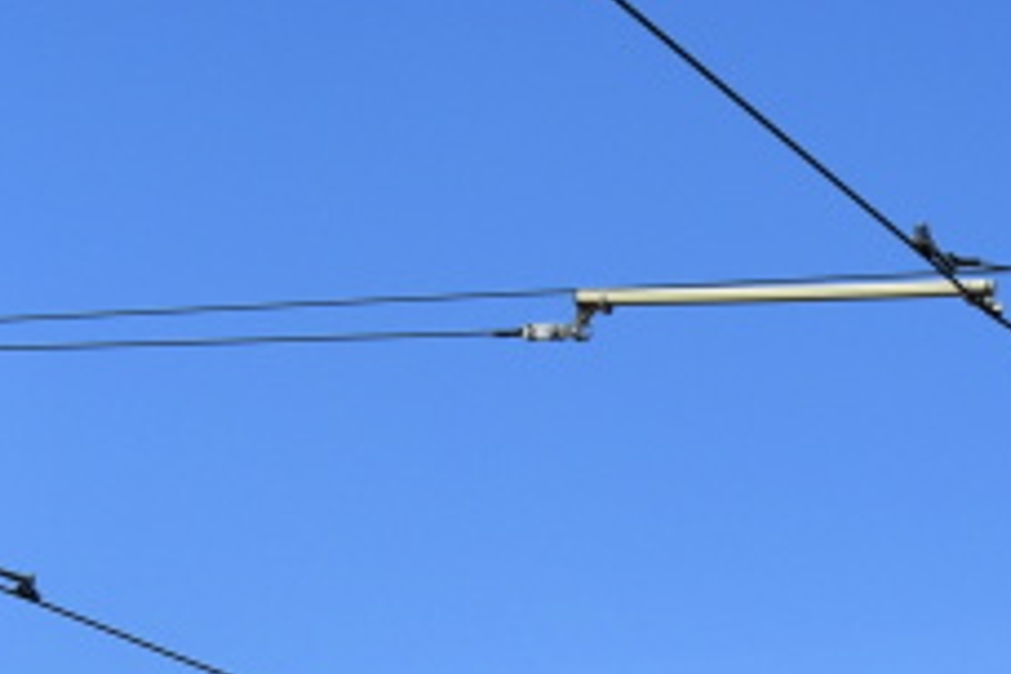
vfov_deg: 7.2
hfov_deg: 10.5
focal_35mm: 182
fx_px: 5118
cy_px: 1461
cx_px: 1960
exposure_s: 1/500
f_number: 11
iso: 200
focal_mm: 27
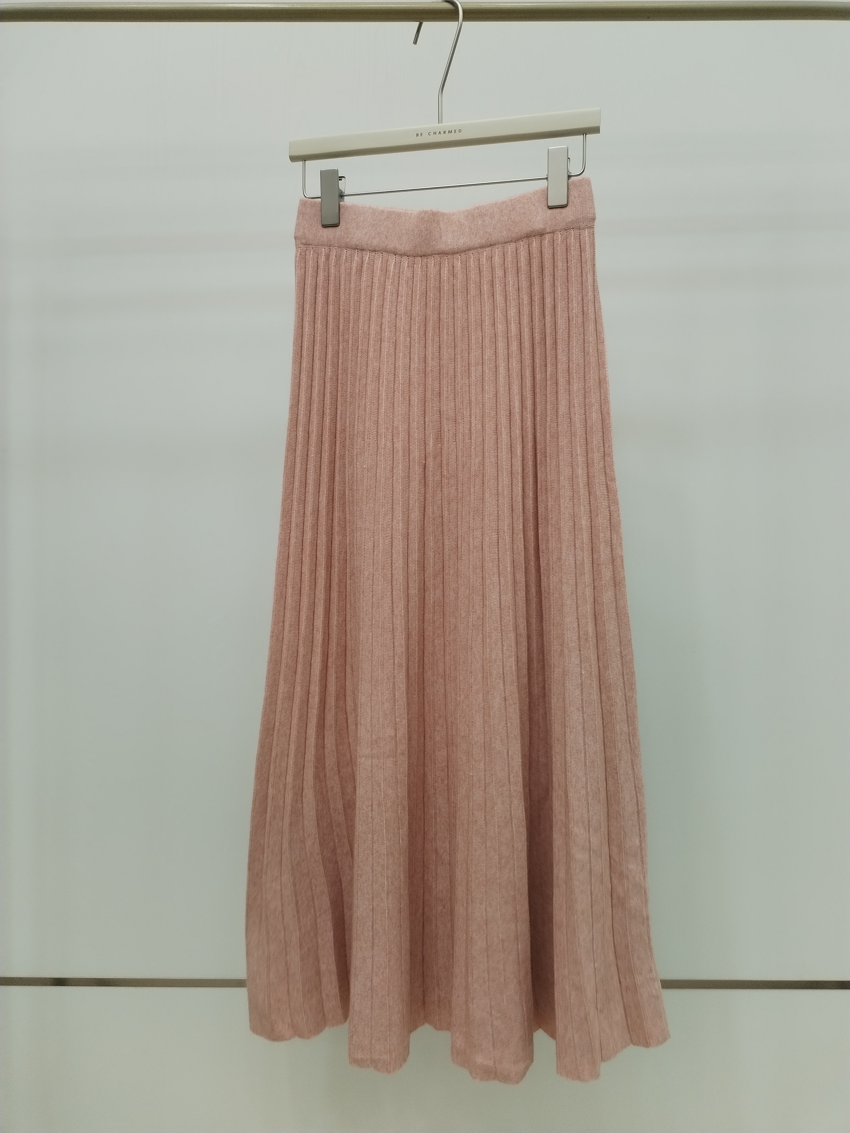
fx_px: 949
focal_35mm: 29
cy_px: 566
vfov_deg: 61.7
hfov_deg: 48.2
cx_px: 425
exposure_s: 1/100
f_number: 1.8
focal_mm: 4.75
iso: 176
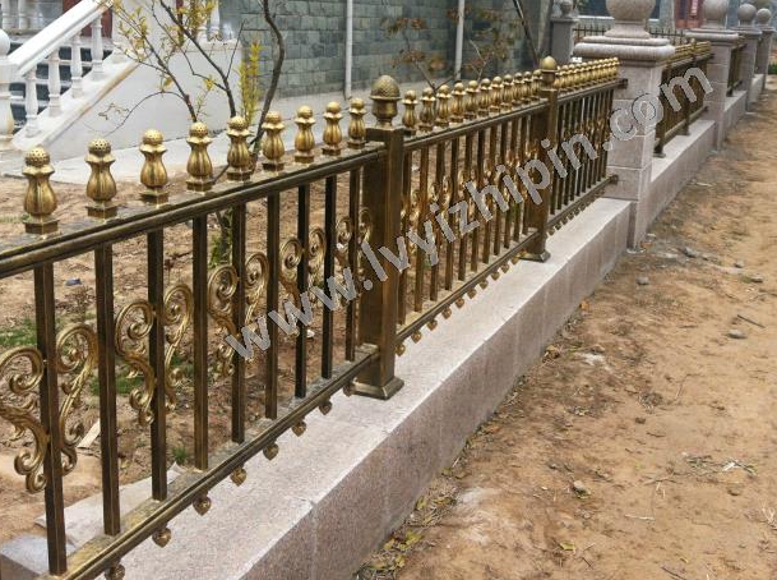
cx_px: 452
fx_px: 1030
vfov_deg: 31.3
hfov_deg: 41.2
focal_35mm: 46
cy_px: 215
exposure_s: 1/282
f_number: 2.8
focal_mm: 3.85
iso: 80
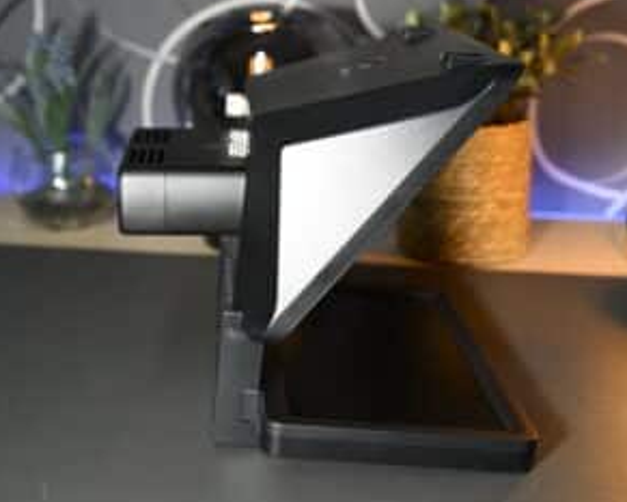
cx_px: 274
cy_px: 246
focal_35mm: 54
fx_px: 1002
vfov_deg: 28.1
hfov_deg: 34.7
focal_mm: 43
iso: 400
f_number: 5
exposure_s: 1/50
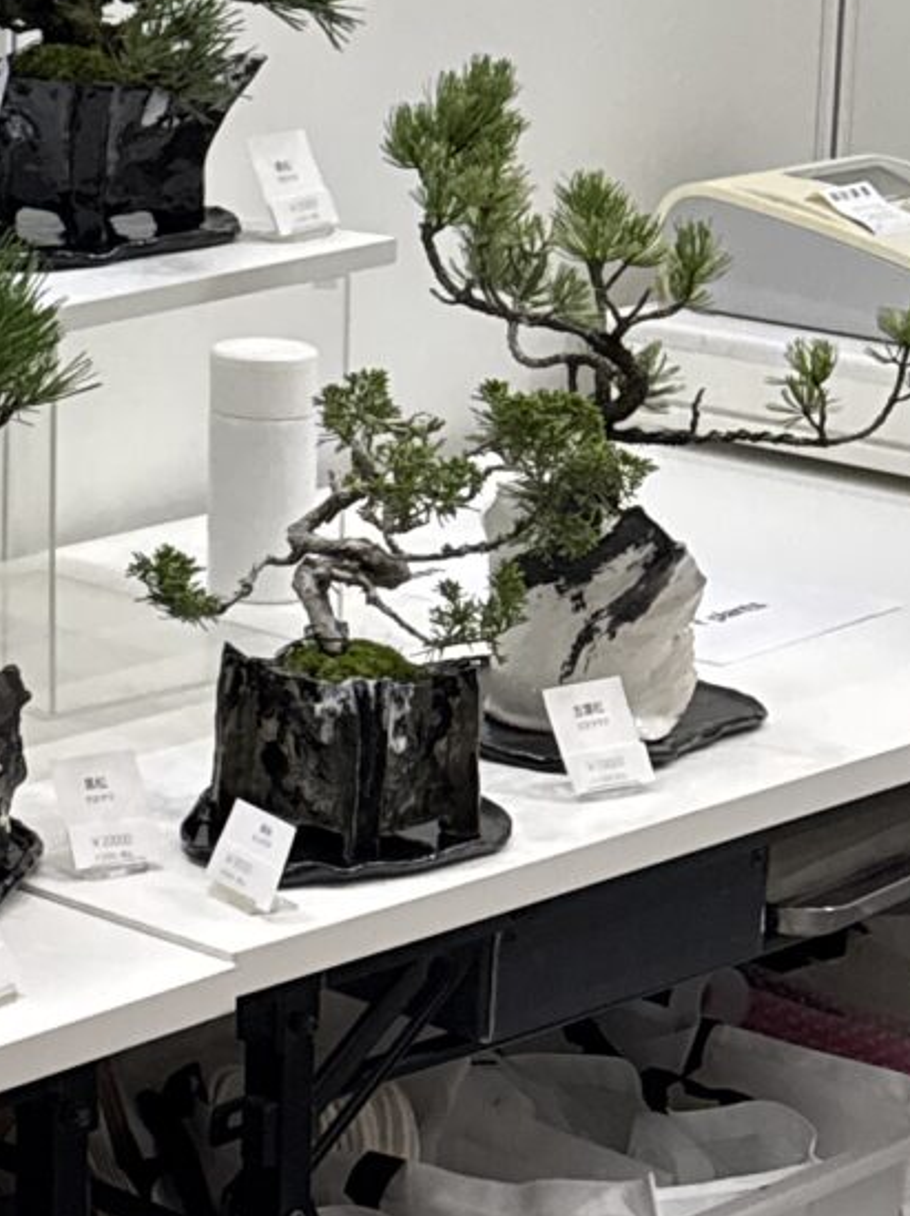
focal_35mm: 112
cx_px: -1147
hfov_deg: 11.4
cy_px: 177
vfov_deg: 17.4
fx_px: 3930
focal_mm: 6.76
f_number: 1.78
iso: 160
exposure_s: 1/120
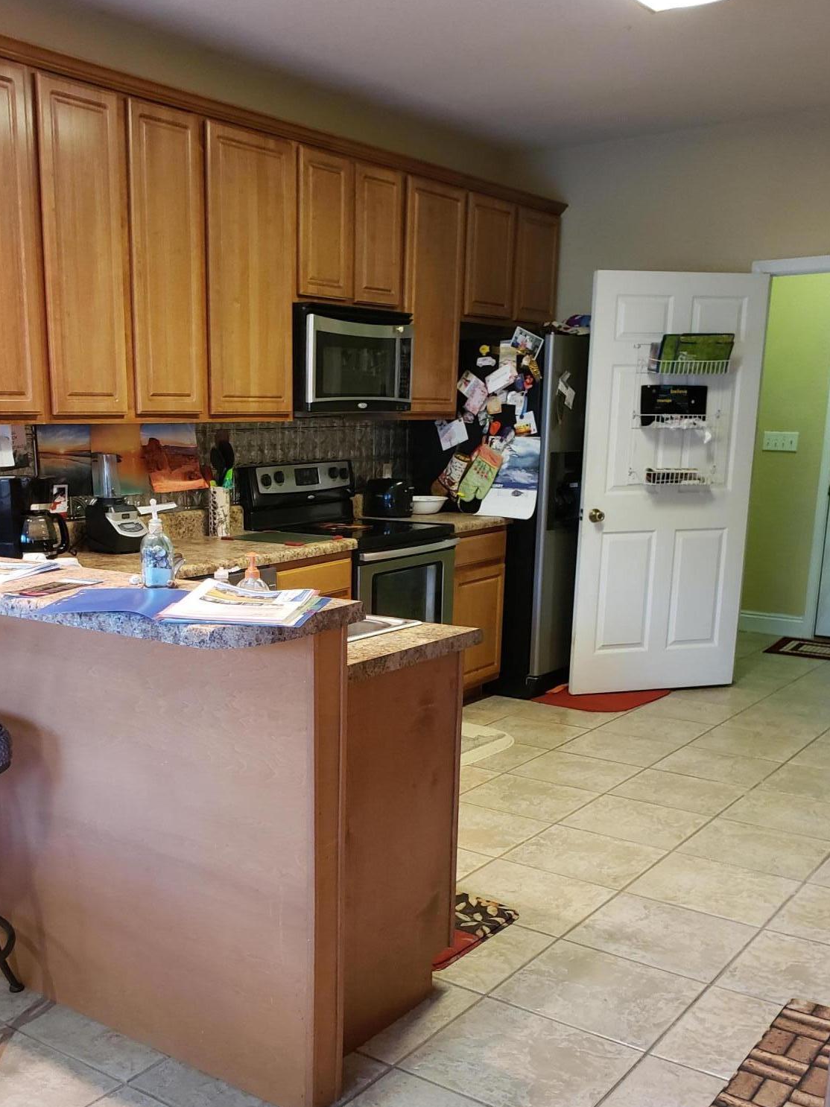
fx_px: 1119
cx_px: 329
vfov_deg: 52.1
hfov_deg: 40.5
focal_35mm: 35
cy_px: 694
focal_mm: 4.3
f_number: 2.4
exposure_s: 1/20
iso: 250
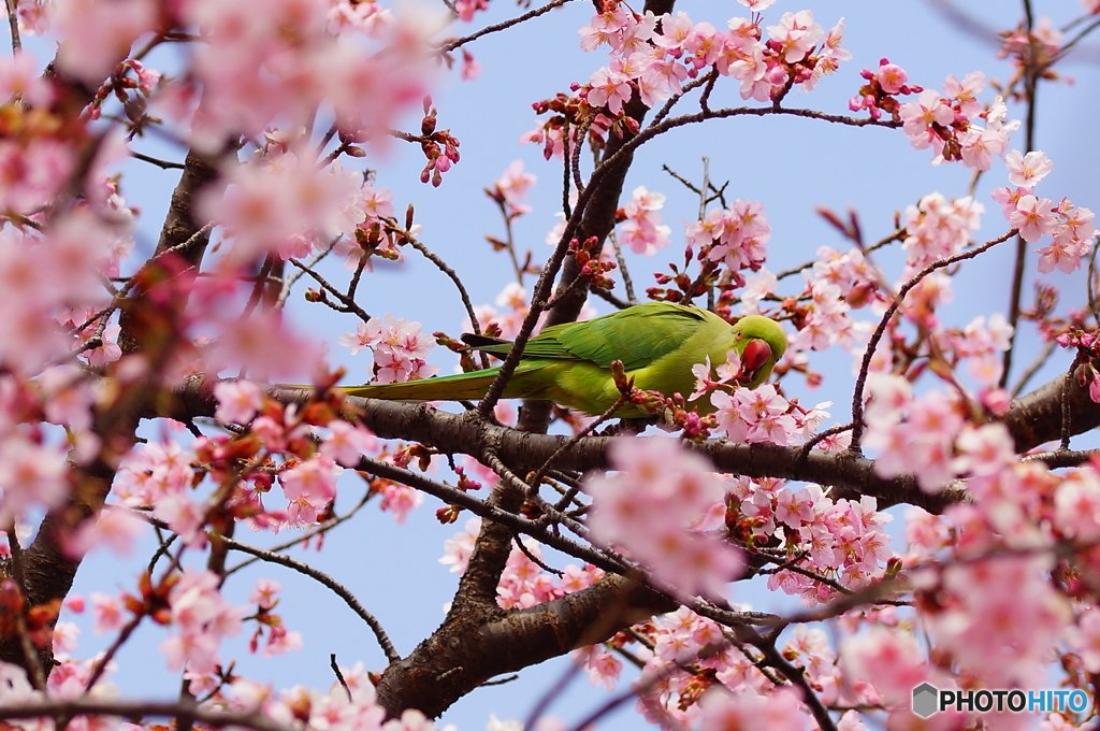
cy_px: 366
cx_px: 550
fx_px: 9613
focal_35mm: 315
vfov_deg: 4.4
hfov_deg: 6.5
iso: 100
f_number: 5
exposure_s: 1/160
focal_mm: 105
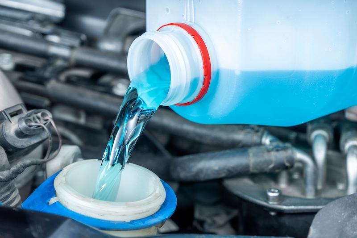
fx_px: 694
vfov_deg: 19.4
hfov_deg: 28.8
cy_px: 119
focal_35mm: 70
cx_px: 178
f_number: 9
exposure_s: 1/250
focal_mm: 70
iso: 100
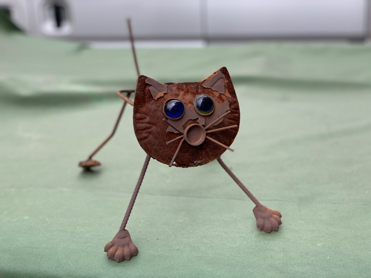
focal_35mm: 52
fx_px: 557
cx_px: 186
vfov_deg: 28.0
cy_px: 139
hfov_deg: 36.8
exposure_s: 1/122
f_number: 2.4
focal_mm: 6
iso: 25
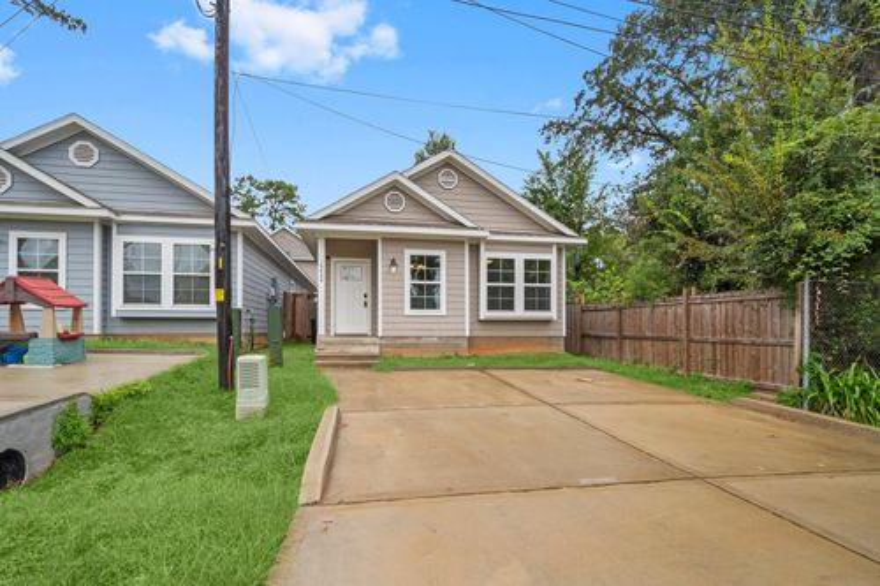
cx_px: 440
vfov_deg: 77.3
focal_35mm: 15
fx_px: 367
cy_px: 293
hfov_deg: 100.4
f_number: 10
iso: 800
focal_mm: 10
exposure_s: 1/200
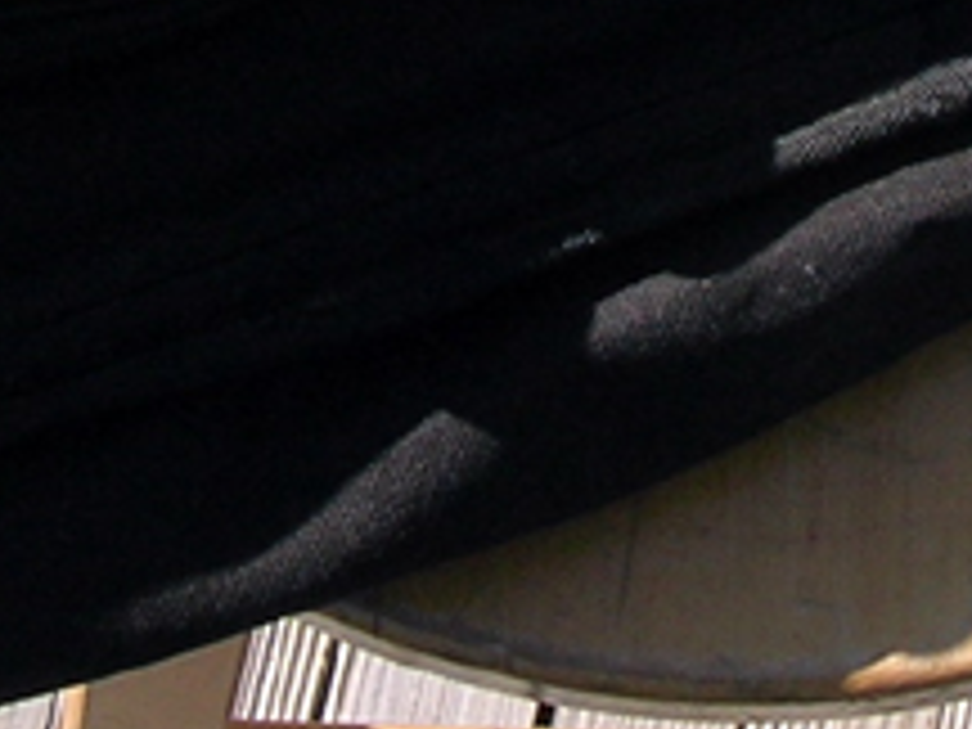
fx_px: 4858
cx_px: 788
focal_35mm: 173
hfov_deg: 11.4
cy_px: -452
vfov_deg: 8.3
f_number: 4.9
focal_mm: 5.7
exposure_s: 1/260
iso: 50
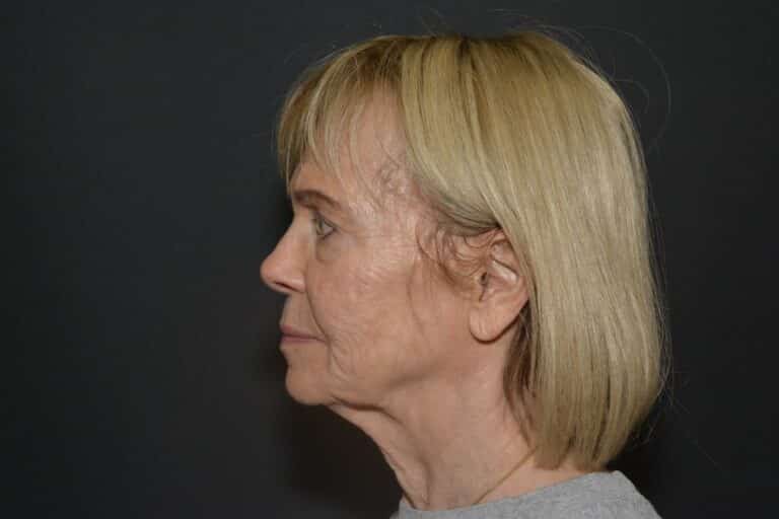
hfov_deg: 33.4
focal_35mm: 60
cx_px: 390
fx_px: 1298
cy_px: 260
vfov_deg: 22.6
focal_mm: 40
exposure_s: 1/125
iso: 200
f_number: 8
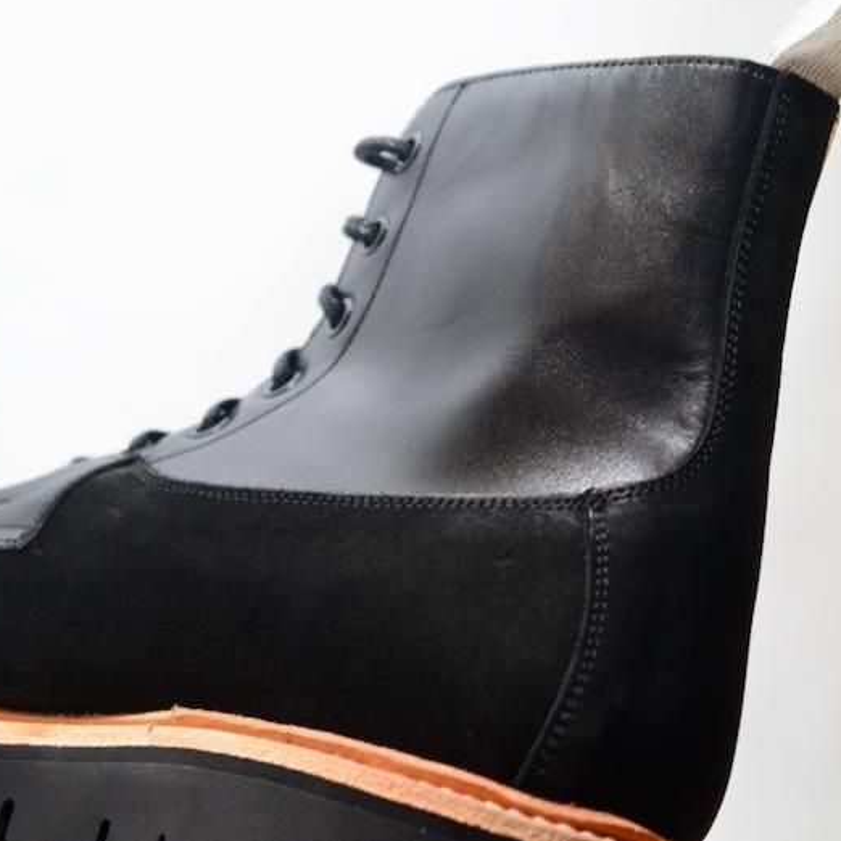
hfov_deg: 22.2
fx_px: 2144
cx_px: 467
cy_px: 416
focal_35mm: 78
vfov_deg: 22.2
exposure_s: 1/15
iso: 800
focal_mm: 40
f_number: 6.3
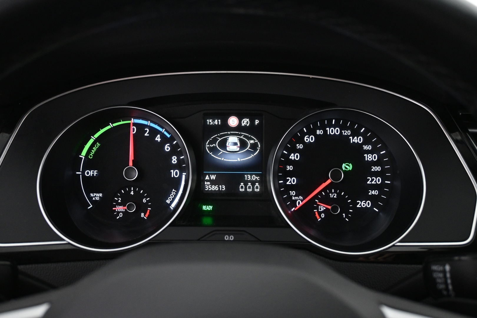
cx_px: 238
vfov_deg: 39.1
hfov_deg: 56.1
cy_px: 159
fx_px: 447
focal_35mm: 34
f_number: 4
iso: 1600
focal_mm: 22.5
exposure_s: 1/25
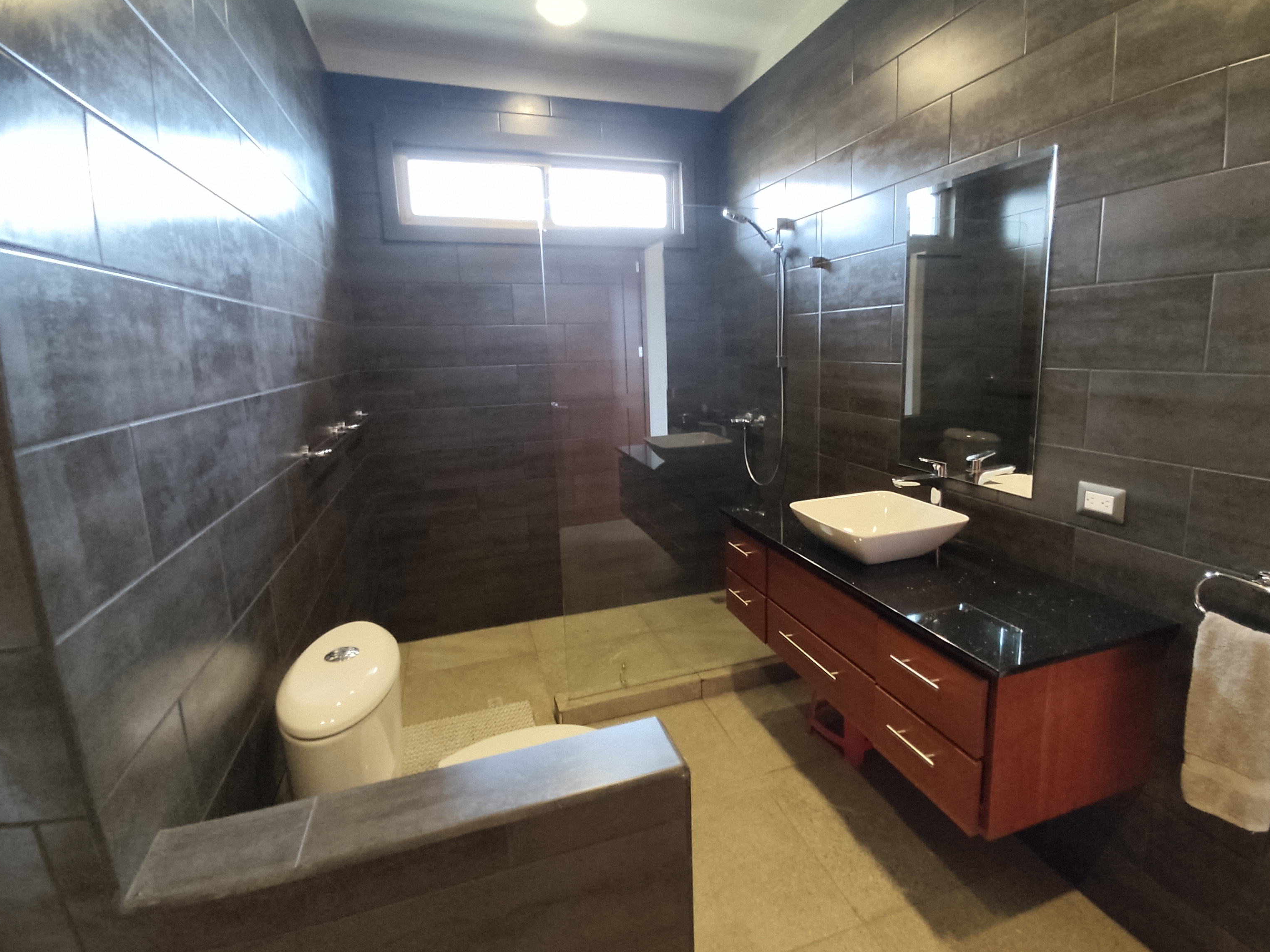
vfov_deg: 78.1
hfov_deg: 94.4
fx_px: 587
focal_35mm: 16
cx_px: 672
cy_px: 463
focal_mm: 1.6
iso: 268
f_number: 2.2
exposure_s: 1/25
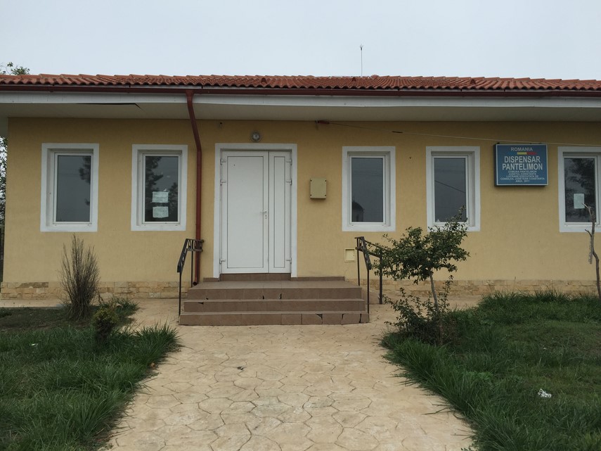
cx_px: 300
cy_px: 226
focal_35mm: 29
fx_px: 503
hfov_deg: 61.7
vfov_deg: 48.2
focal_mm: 4.15
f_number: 2.2
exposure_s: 1/1014
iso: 32
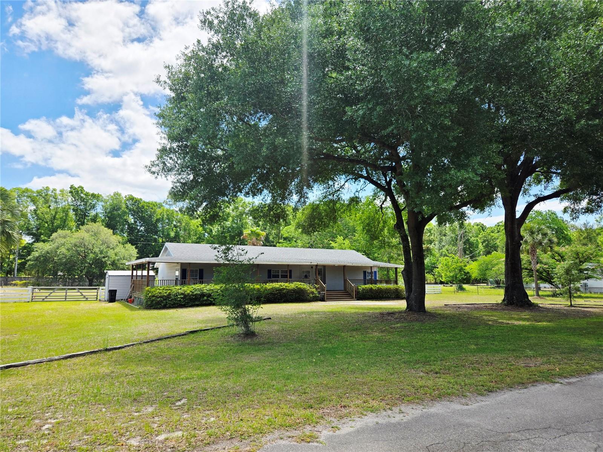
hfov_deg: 73.9
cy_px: 226
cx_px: 302
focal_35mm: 23
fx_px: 401
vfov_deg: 58.9
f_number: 1.8
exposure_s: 1/2000
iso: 25
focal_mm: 5.4
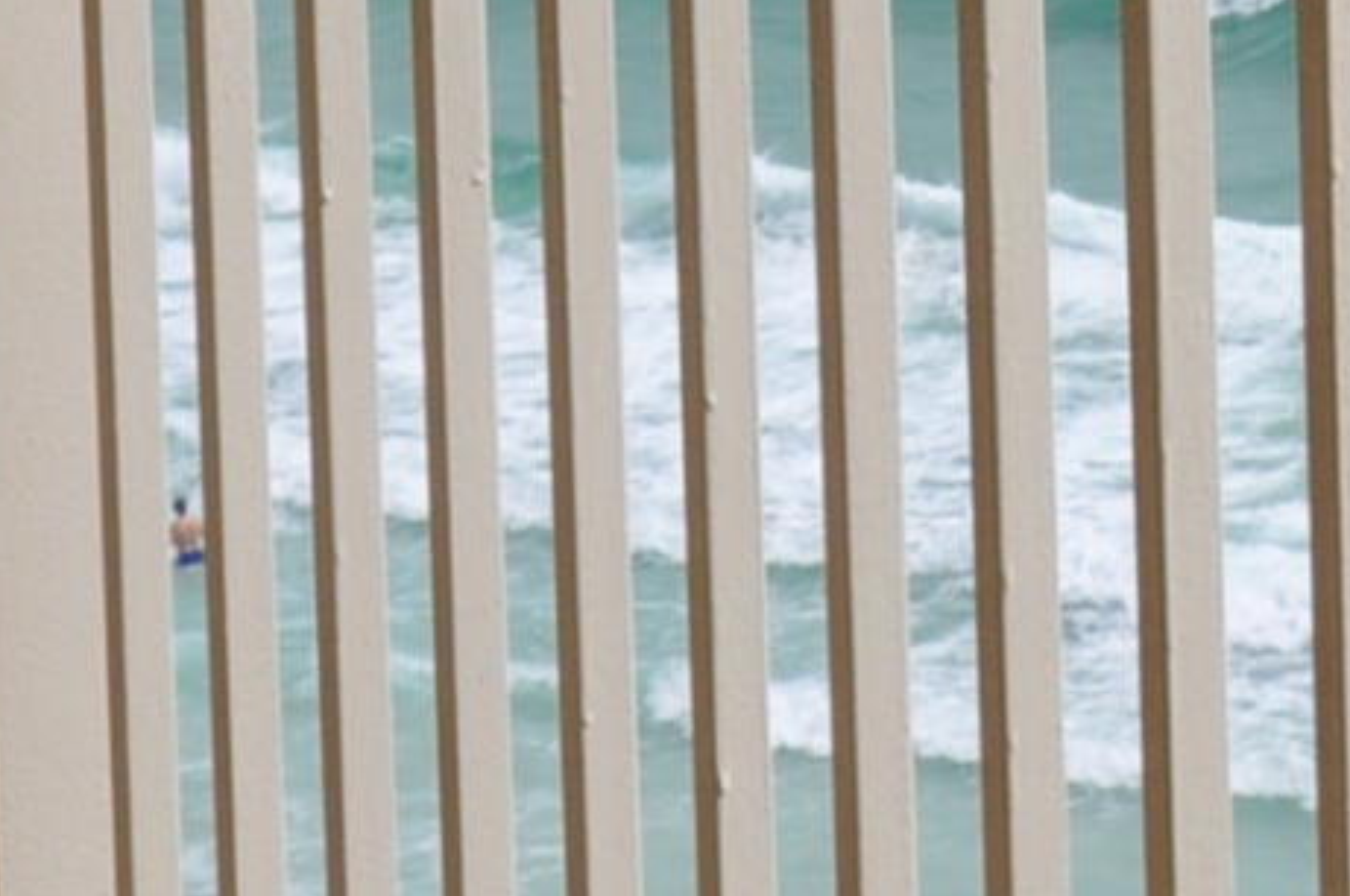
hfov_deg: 8.1
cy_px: -536
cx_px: 2674
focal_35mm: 244
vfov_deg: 5.5
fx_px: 9147
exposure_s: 1/640
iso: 400
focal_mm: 25
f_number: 13
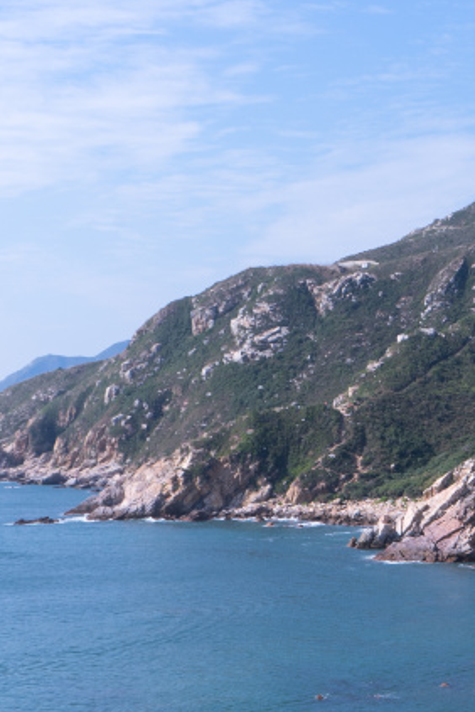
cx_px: 445
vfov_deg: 23.1
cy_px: 380
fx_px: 1742
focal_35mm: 88
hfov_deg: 15.3
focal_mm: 31
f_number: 14
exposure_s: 1/160
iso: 100
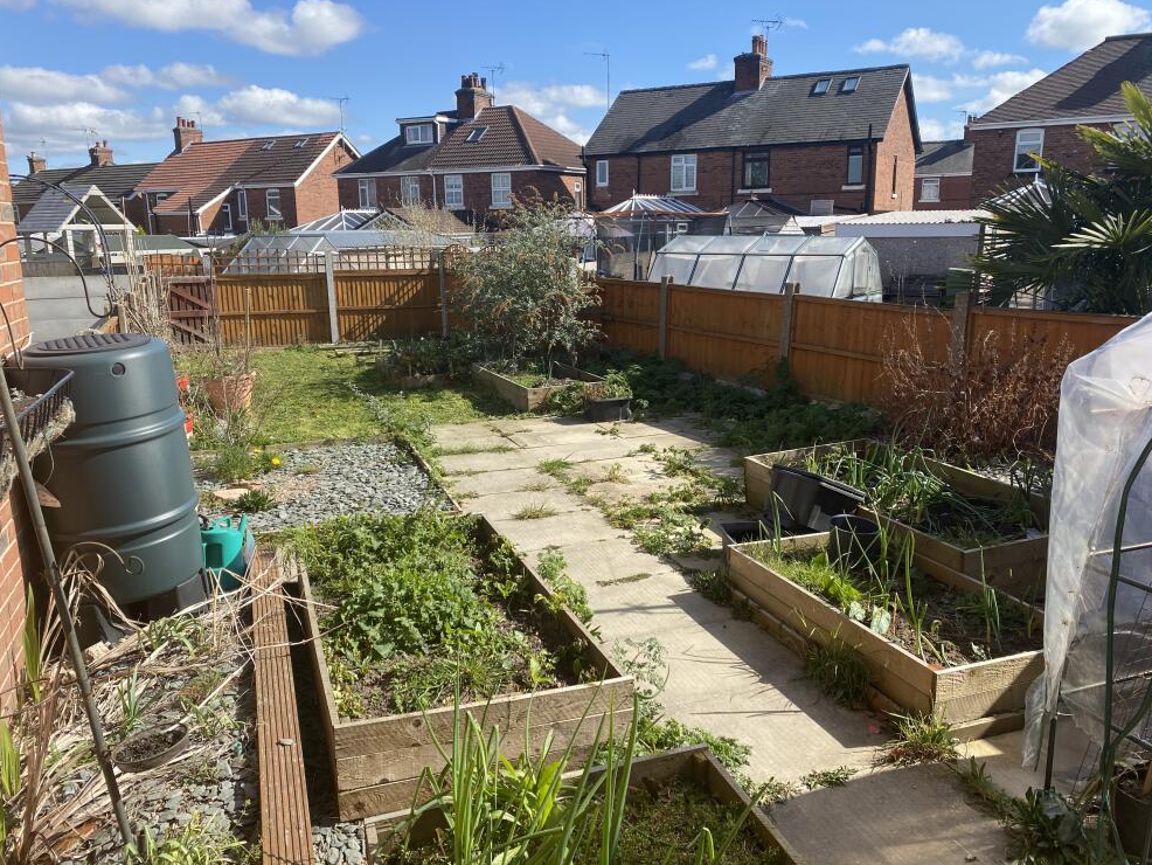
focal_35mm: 27
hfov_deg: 65.3
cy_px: 436
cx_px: 563
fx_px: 899
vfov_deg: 51.4
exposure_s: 1/1727
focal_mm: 4.25
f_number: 1.8
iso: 32
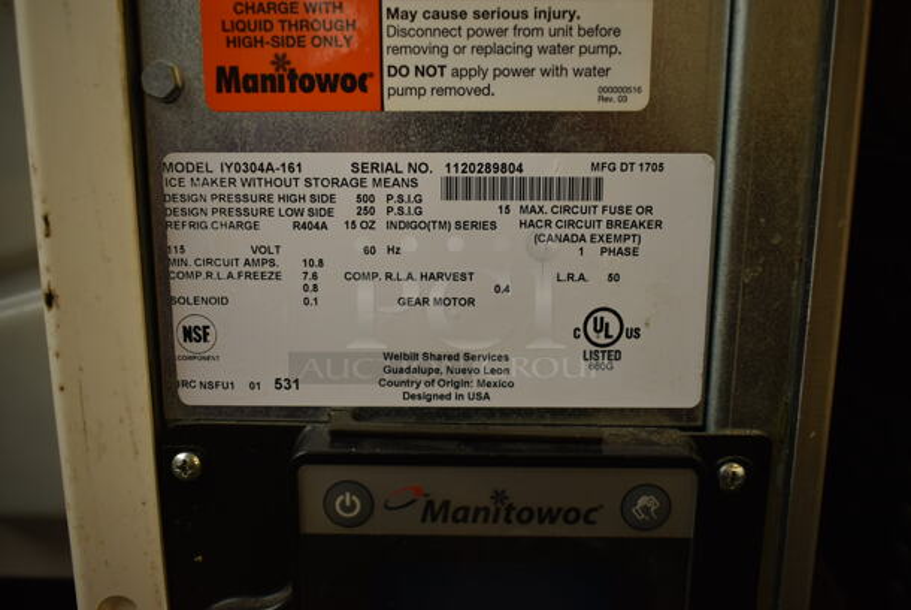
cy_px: 305
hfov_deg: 57.2
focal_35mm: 33
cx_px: 456
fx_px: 836
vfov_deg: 40.1
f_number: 3.8
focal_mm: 22
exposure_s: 1/125
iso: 400
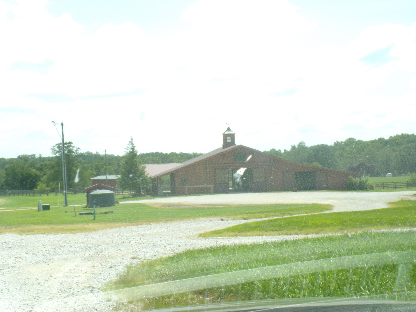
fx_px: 673
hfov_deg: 34.3
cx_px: 208
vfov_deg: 26.1
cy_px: 156
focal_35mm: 56
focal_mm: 10.1
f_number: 9.5
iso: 100
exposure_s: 1/60
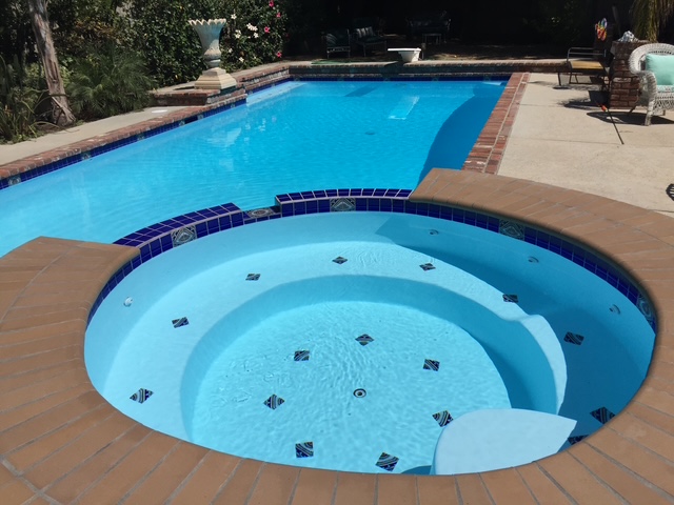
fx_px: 565
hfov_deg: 61.7
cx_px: 337
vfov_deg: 48.2
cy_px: 252
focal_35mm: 29
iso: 32
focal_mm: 4.15
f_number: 2.2
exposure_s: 1/5650
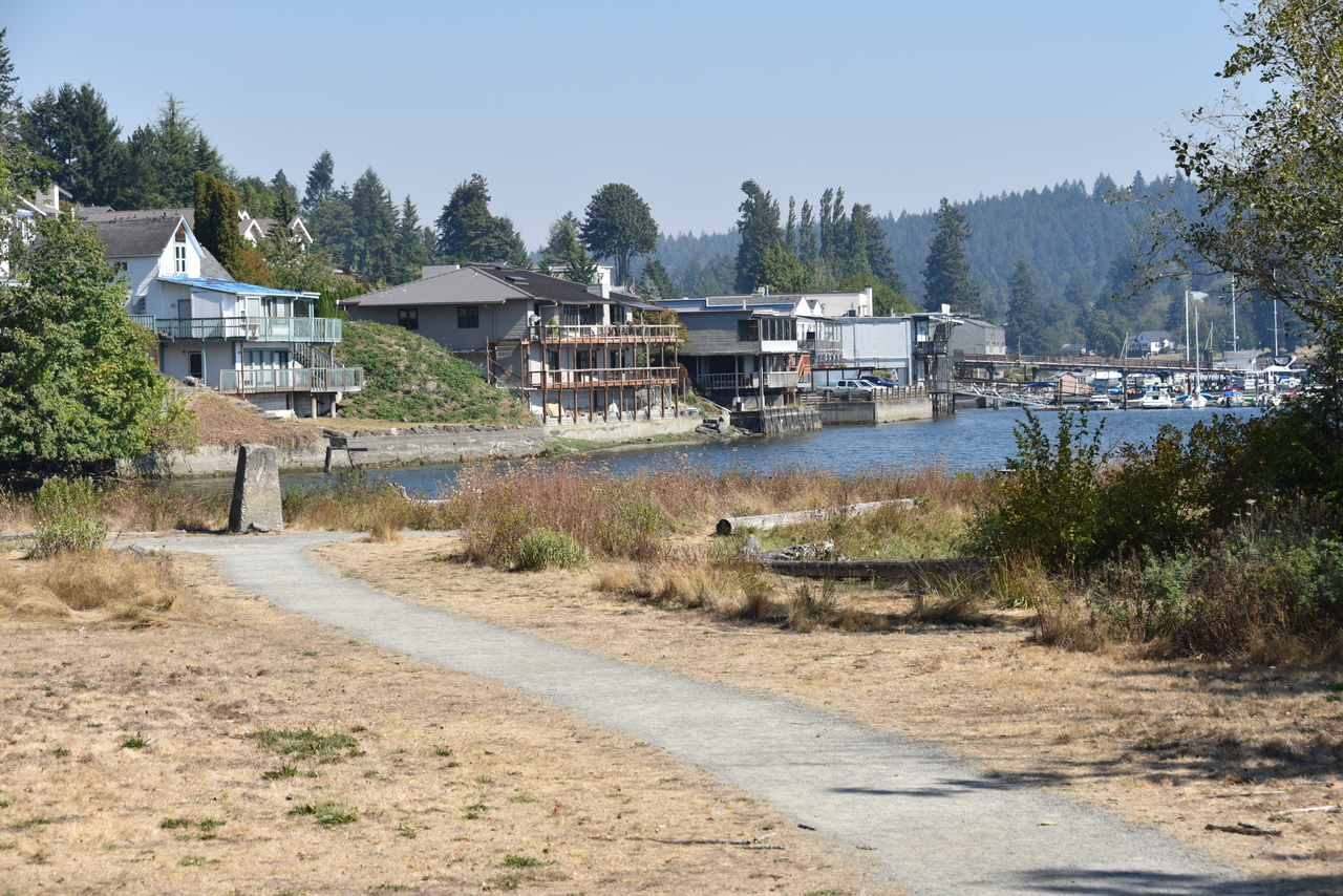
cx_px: 672
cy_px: 448
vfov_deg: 16.1
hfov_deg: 23.9
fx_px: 3171
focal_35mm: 85
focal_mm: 85
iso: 100
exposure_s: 1/250
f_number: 8
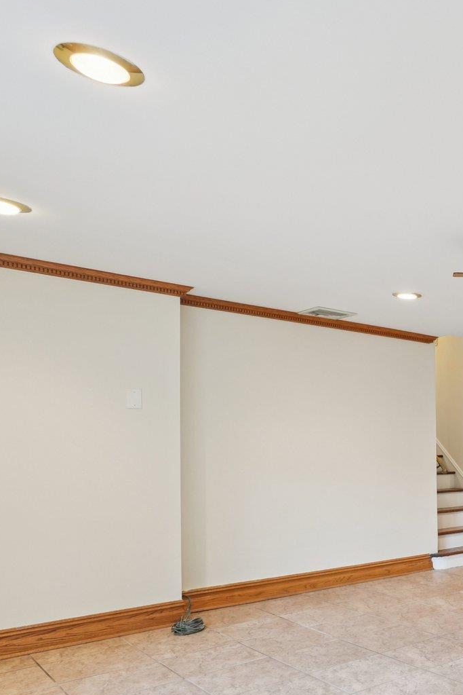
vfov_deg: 56.1
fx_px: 636
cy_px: 460
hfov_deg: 31.9
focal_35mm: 33
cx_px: 581
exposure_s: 1/5
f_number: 9
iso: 400
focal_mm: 16.5
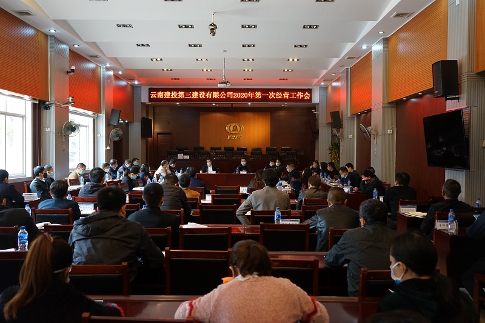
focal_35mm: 32
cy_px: 162
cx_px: 242
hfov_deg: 58.7
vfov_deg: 41.1
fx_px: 431
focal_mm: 32
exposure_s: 1/160
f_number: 4
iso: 2500
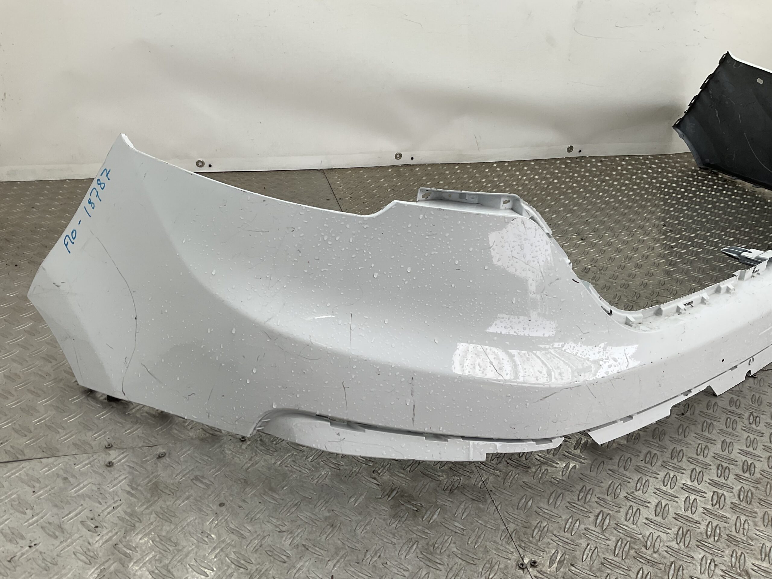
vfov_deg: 48.2
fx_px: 647
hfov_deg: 61.7
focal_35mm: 29
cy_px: 290
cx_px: 386
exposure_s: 1/138
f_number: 1.8
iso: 16
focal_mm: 3
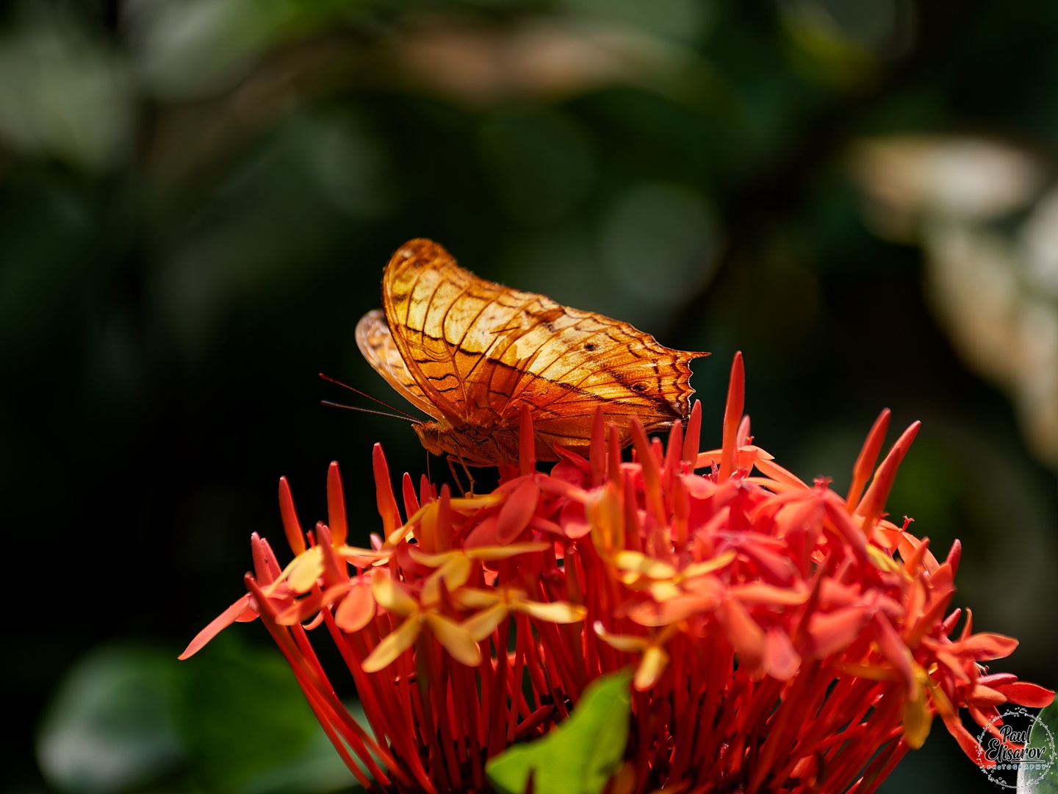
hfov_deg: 5.0
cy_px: 397
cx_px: 529
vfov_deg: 3.7
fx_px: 12226
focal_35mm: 400
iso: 200
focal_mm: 200
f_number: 4
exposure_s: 1/500
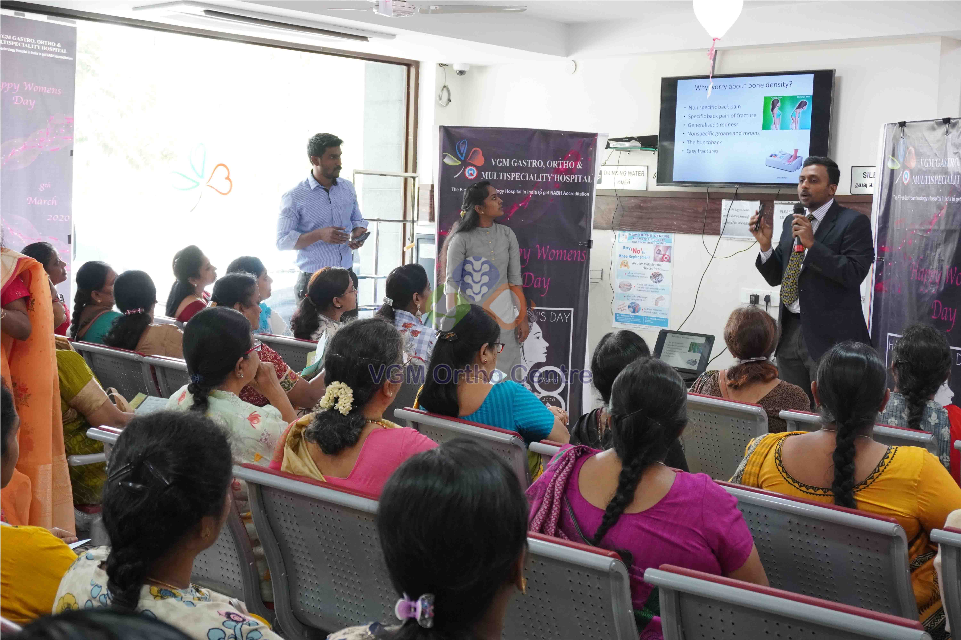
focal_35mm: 42
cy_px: 320
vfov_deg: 31.9
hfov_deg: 46.4
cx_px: 480
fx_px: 1121
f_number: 6.3
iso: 2000
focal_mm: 28
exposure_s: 1/50
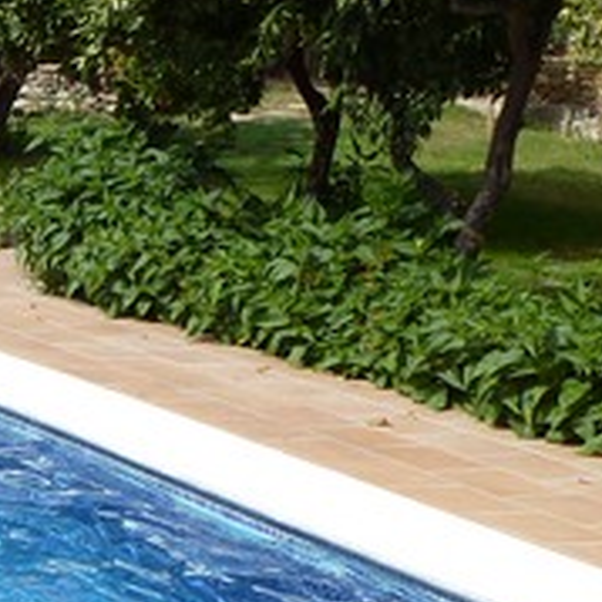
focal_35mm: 89
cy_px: 410
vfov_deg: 19.4
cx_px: -555
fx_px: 1751
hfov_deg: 15.9
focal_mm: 4.3
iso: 100
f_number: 4
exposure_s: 1/400
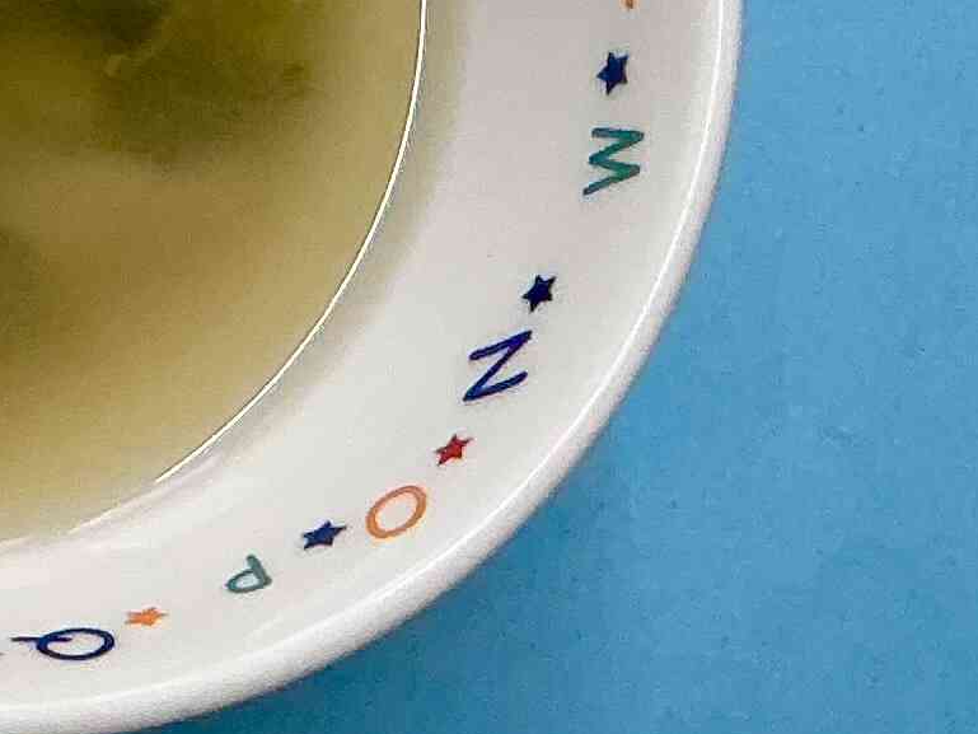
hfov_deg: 11.2
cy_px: -744
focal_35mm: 152
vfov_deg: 9.2
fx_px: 4295
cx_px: -1222
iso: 40
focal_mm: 3
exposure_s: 1/120
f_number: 1.8
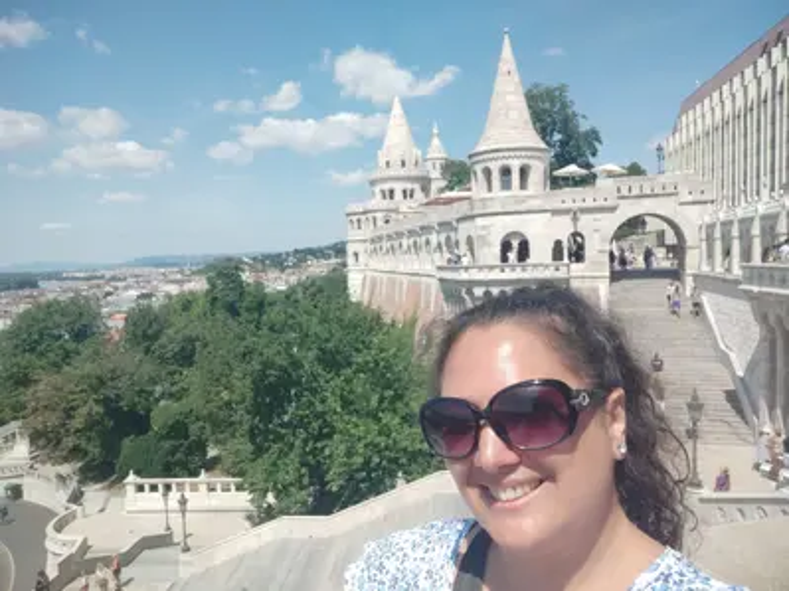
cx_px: 394
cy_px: 296
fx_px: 501
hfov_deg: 76.4
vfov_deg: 61.1
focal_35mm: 22
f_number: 2.2
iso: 100
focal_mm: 3.86
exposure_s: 1/1274
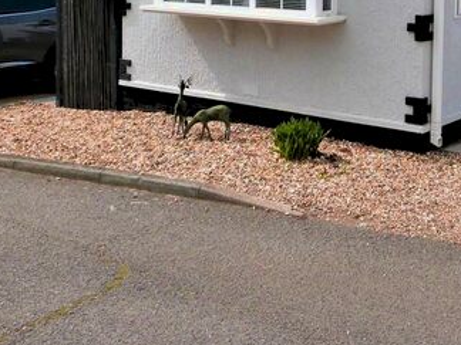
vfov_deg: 25.3
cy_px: -22
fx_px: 719
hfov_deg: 33.5
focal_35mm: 54
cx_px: 421
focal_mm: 4.5
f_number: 5.6
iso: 100
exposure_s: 1/400
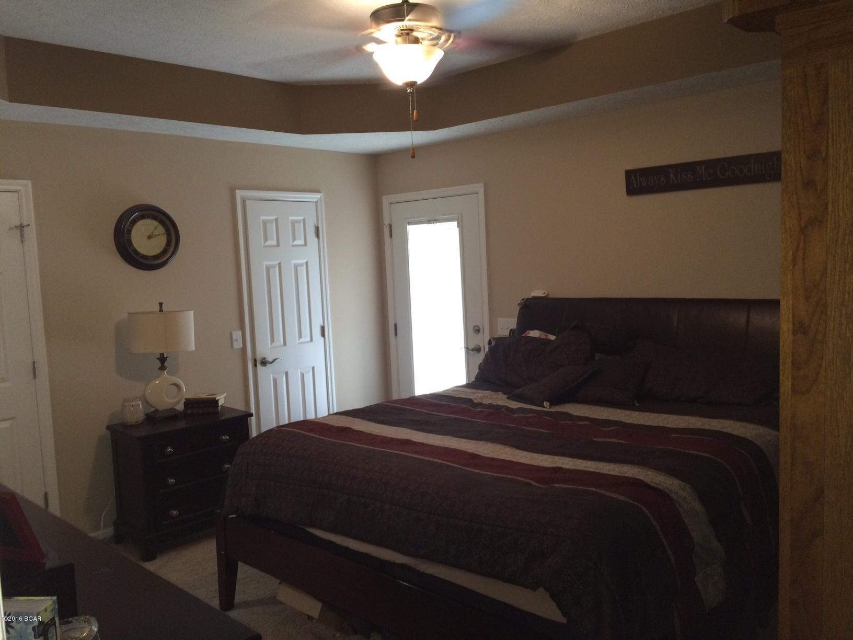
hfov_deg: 61.7
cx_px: 426
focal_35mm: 29
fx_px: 715
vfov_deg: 48.2
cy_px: 320
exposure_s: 1/30
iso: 160
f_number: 2.2
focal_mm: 4.15
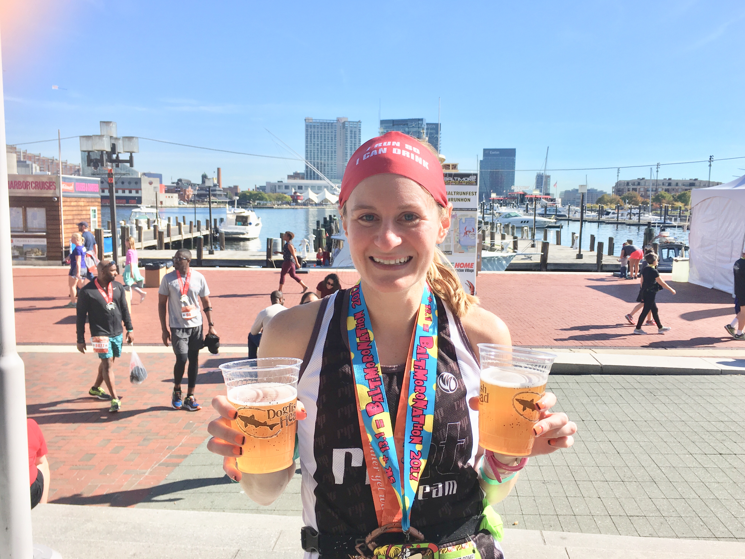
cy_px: 277
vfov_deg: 46.8
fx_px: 646
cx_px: 385
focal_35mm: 30
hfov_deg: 60.0
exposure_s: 1/1326
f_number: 2.2
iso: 25
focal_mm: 4.15
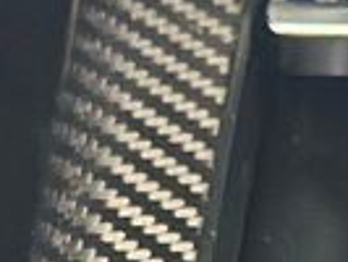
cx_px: 952
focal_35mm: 370
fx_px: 3723
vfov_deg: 3.9
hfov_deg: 5.1
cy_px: 747
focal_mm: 6.86
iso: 640
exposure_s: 1/40
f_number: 1.78
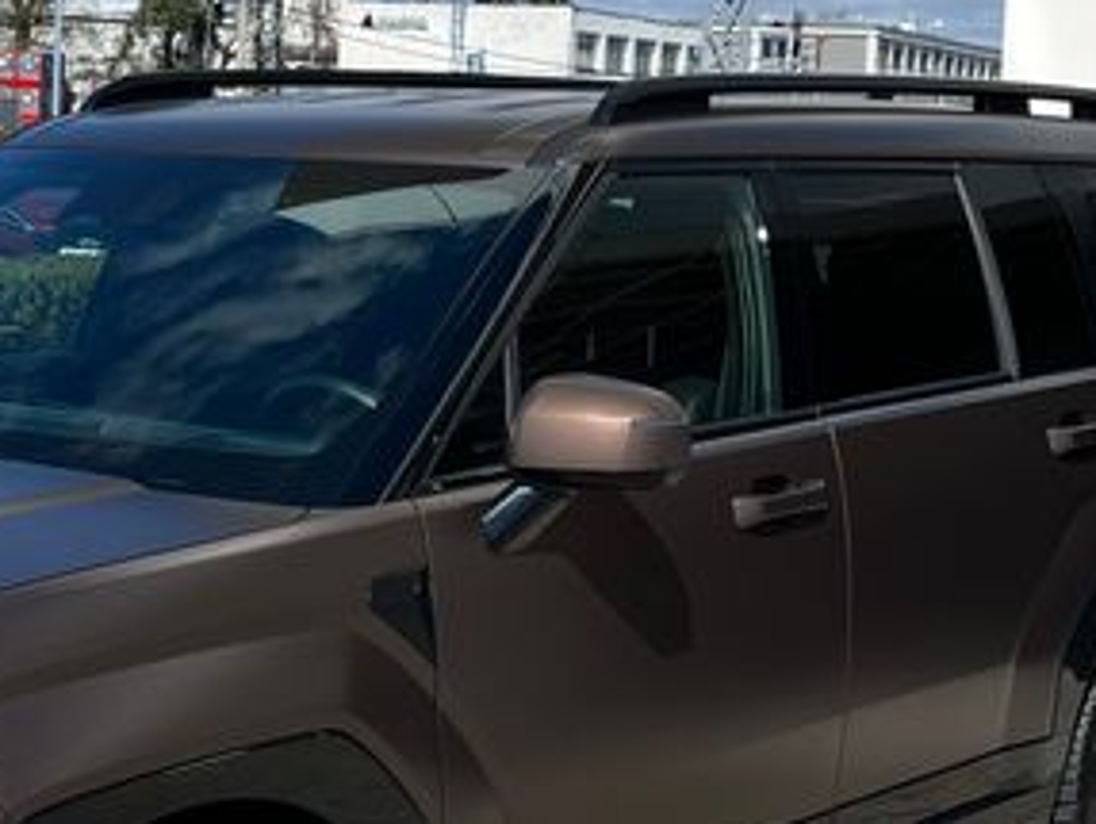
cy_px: 295
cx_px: 280
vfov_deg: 15.9
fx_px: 2947
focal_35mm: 93
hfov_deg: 20.9
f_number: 1.6
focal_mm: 5.1
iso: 50
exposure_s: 1/5556
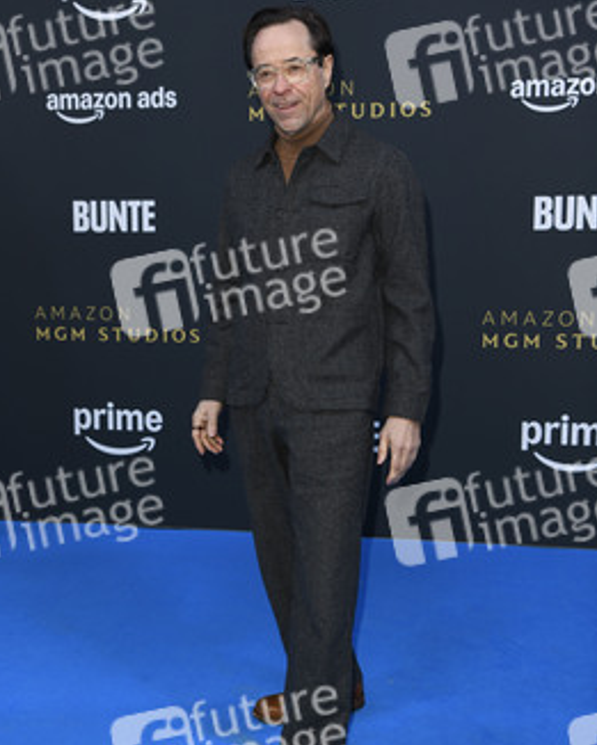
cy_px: 398
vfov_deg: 40.3
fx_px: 1015
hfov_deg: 32.8
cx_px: 295
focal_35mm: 46
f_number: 4
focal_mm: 40
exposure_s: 1/640
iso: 400
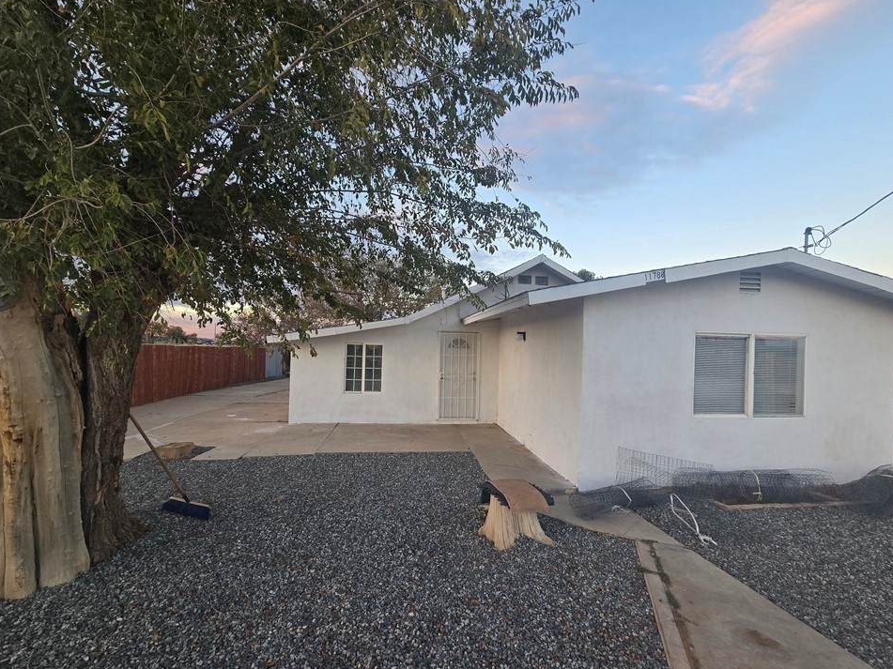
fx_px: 361
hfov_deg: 102.1
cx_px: 454
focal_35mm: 14
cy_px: 352
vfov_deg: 85.6
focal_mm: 2.2
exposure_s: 1/120
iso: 64
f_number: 2.2
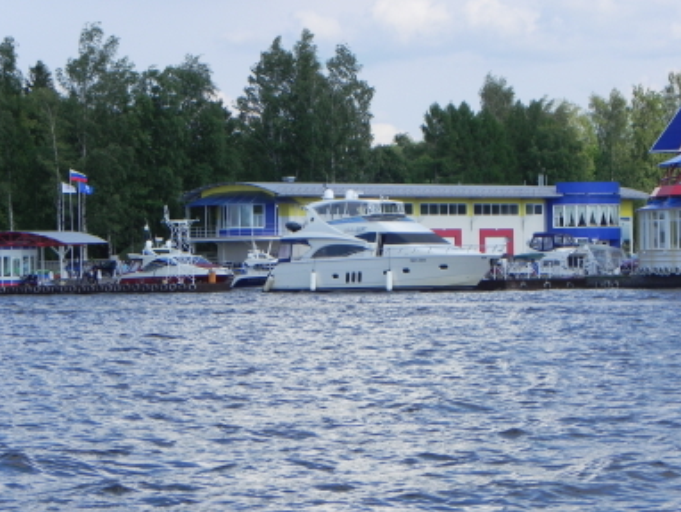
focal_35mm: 135
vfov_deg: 11.0
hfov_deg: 14.6
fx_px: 2658
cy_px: 253
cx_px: 344
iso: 160
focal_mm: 23
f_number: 5.6
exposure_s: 1/536
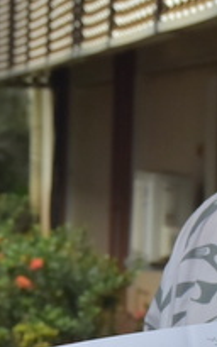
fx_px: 2263
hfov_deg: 5.5
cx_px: 105
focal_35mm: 239
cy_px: 313
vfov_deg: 8.7
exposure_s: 1/320
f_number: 9
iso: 800
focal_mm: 40
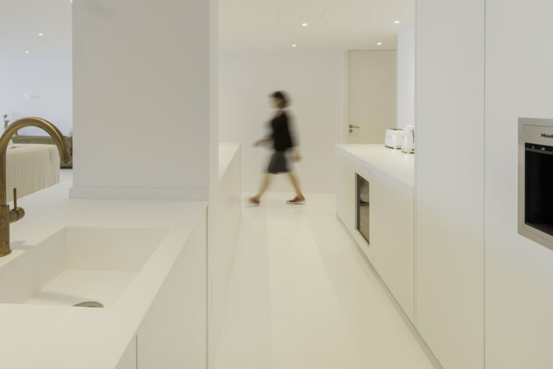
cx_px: 231
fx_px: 353
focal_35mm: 23
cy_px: 117
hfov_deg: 75.5
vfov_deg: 53.8
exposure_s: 1/8
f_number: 8
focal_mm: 10.4
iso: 160
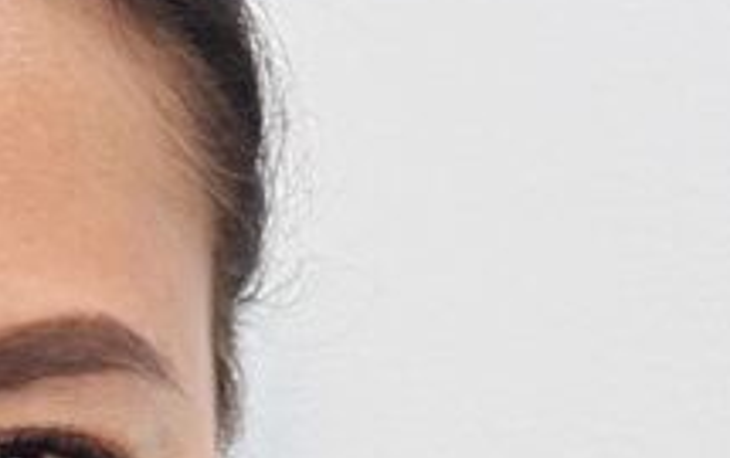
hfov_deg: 15.3
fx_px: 2610
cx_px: -170
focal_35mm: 131
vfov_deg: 9.4
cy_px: 926
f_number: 1.5
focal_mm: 5.7
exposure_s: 1/100
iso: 50
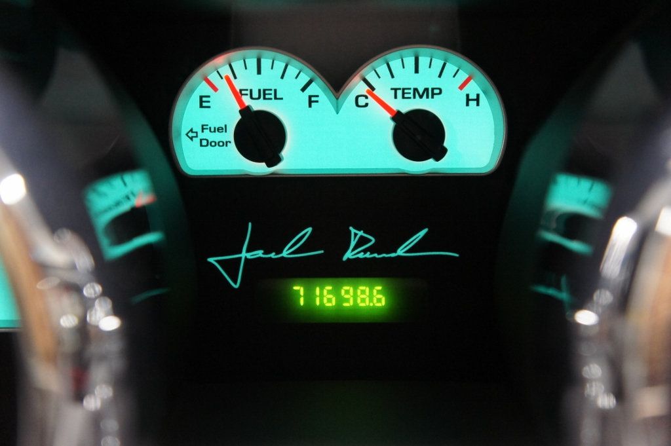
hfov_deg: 36.9
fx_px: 1006
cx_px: 336
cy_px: 223
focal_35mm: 54
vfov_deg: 25.0
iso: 1600
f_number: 4.5
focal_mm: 36
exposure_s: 1/13
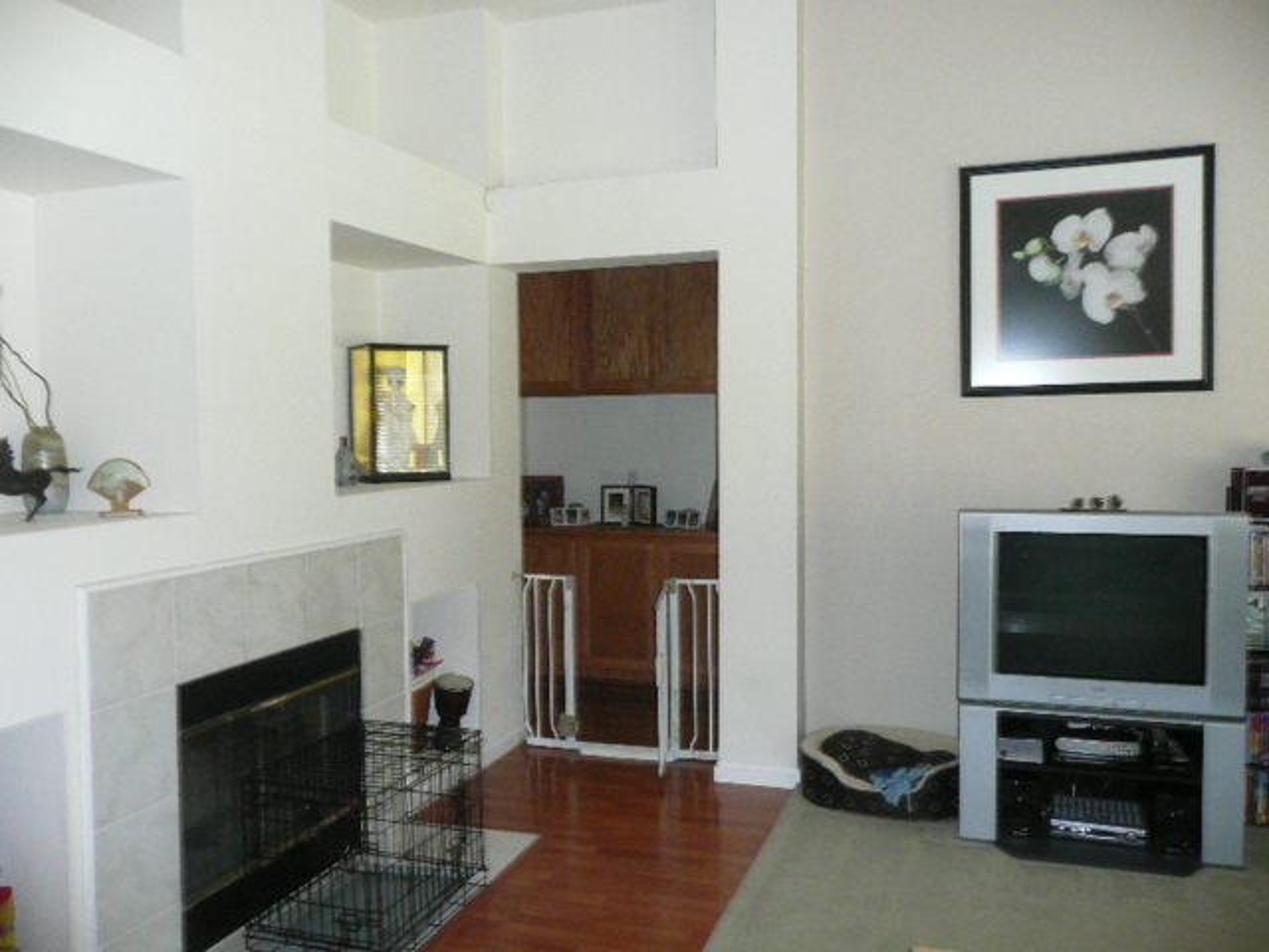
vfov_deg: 49.7
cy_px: 476
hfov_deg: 63.4
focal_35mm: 28
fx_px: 1026
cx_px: 634
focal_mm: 4.6
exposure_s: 1/30
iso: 400
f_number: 3.3
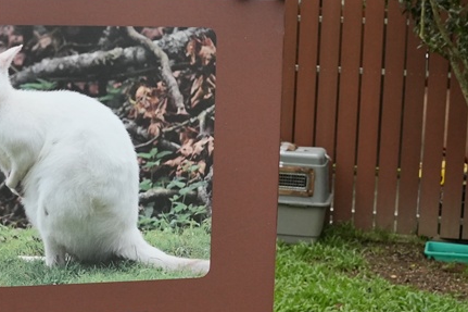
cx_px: 88
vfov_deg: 15.5
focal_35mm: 88
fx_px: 1144
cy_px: 188
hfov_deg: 22.8
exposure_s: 1/1250
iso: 1600
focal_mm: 25.1
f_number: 8
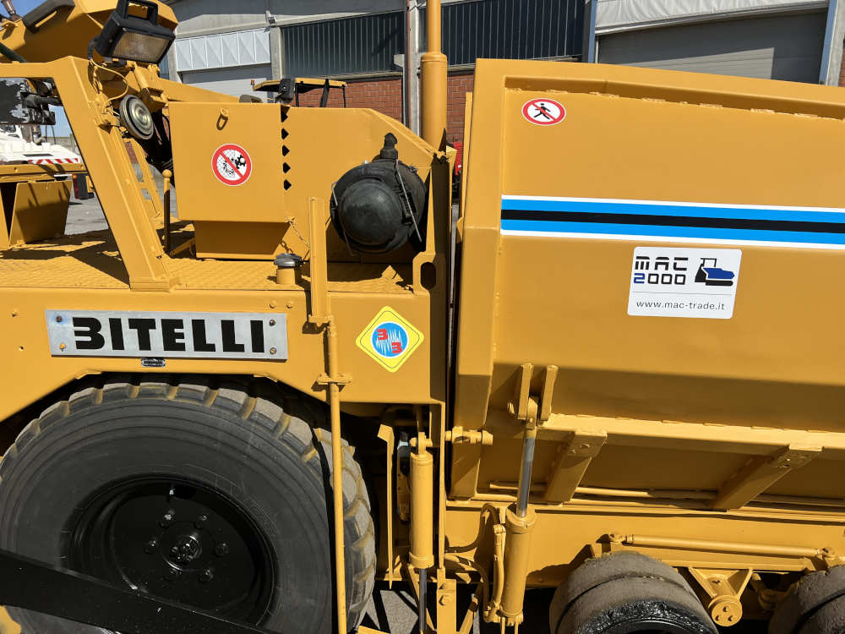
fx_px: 635
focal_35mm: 26
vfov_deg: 53.1
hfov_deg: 67.3
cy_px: 317
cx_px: 422
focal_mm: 5.7
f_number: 1.5
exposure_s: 1/6211
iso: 50
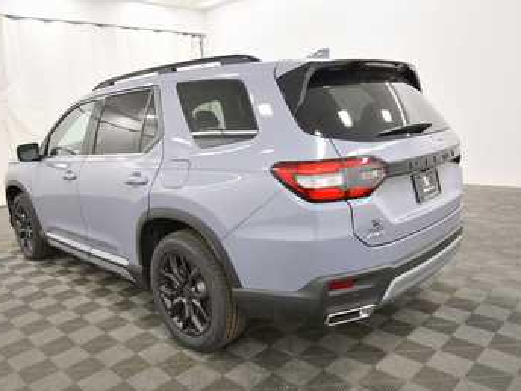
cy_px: 201
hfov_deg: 63.3
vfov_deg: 49.7
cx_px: 238
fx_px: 421
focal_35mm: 28
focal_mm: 17
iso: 1100
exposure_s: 1/125
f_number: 5.3
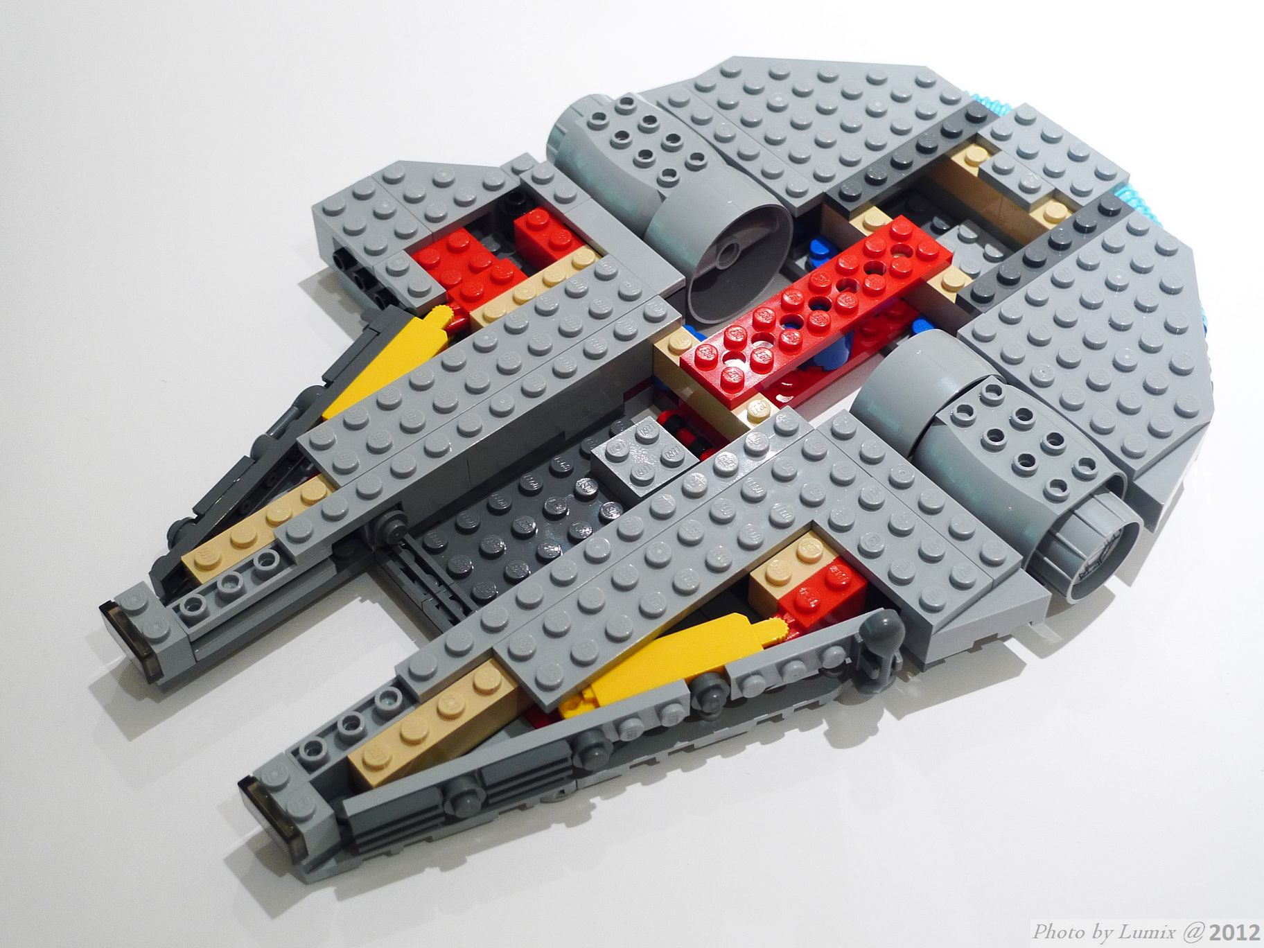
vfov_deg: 30.3
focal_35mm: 48
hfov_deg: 39.7
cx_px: 632
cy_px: 474
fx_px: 1753
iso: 200
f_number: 2.8
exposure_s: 1/15
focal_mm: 10.2
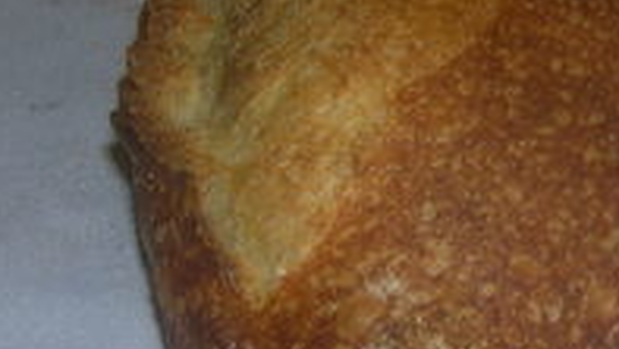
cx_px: 927
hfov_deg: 15.7
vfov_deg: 9.6
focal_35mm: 126
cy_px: 145
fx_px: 2069
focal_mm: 8
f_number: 7.6
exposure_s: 1/30
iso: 100
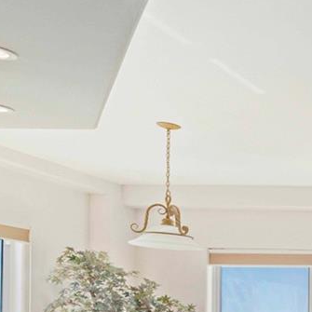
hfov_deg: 15.4
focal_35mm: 65
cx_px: 736
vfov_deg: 24.1
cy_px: 374
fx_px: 663
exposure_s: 1/6
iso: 400
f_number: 8
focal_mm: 16
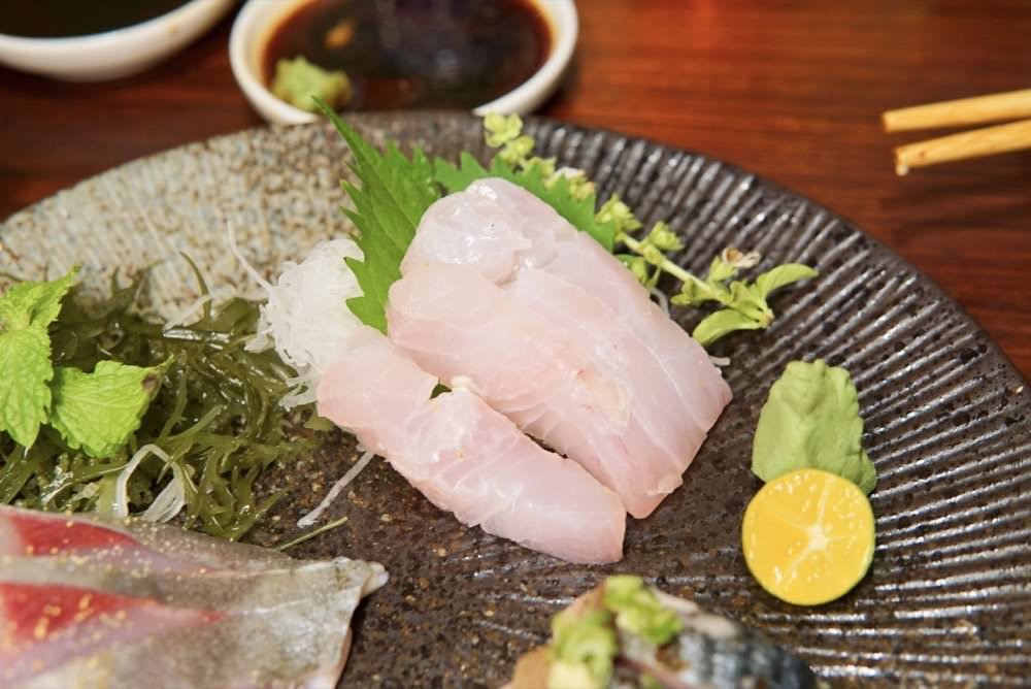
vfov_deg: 29.9
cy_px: 344
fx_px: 1289
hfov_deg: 43.6
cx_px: 516
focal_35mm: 45
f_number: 4
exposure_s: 1/60
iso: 640
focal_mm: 30
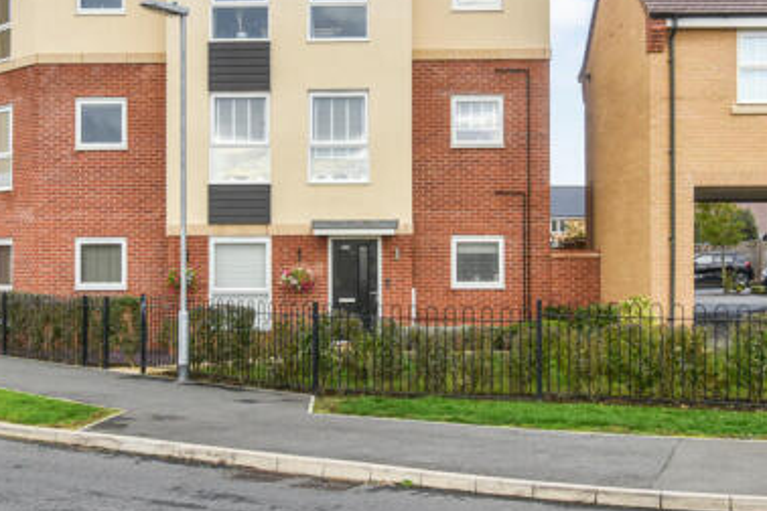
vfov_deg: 25.7
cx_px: 346
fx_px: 1108
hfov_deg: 38.2
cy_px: 137
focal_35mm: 52
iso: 200
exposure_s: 1/250
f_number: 7.1
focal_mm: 20
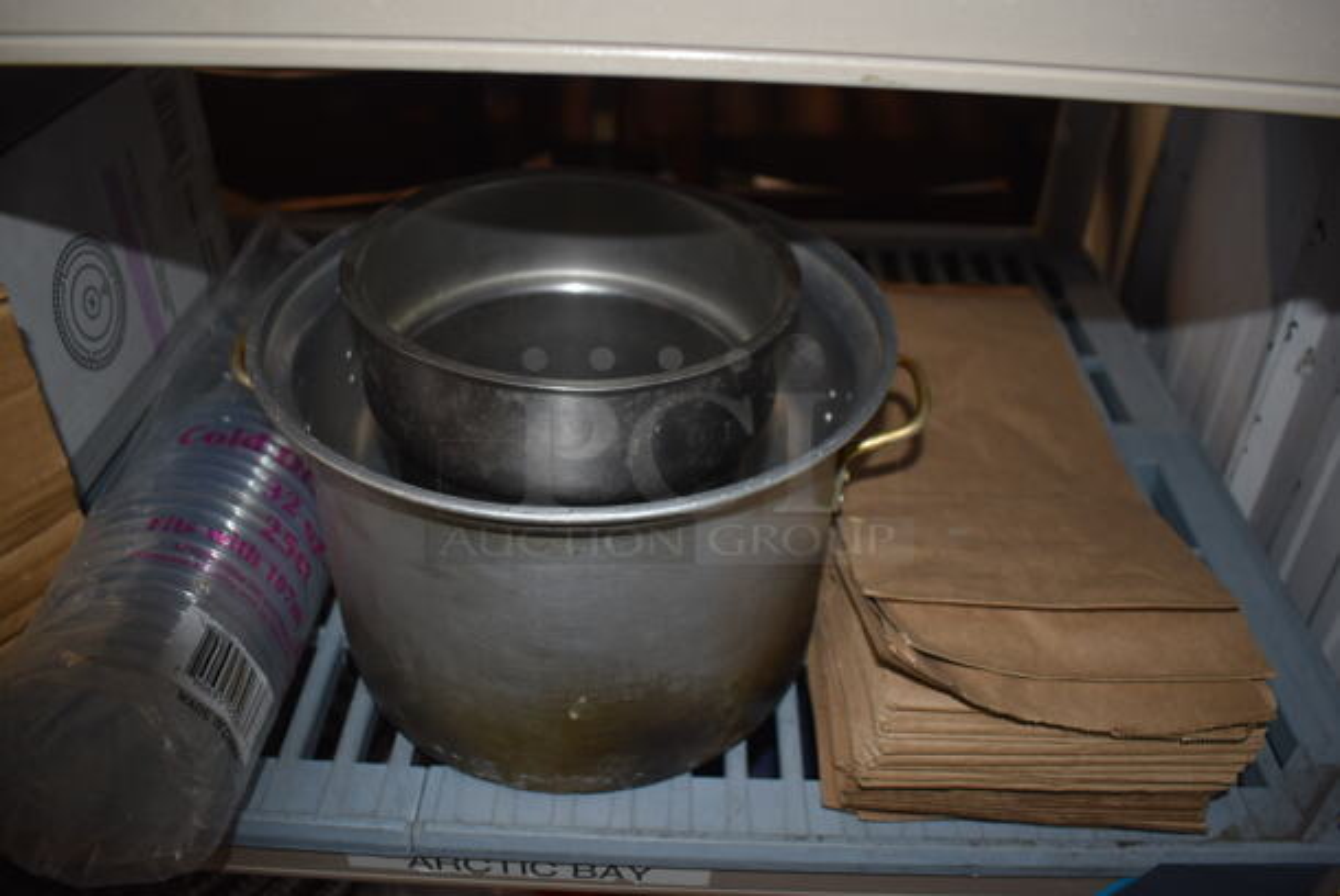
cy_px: 448
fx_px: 1118
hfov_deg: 61.9
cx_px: 670
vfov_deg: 43.7
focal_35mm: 30
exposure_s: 1/60
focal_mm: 20
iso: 360
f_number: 3.5
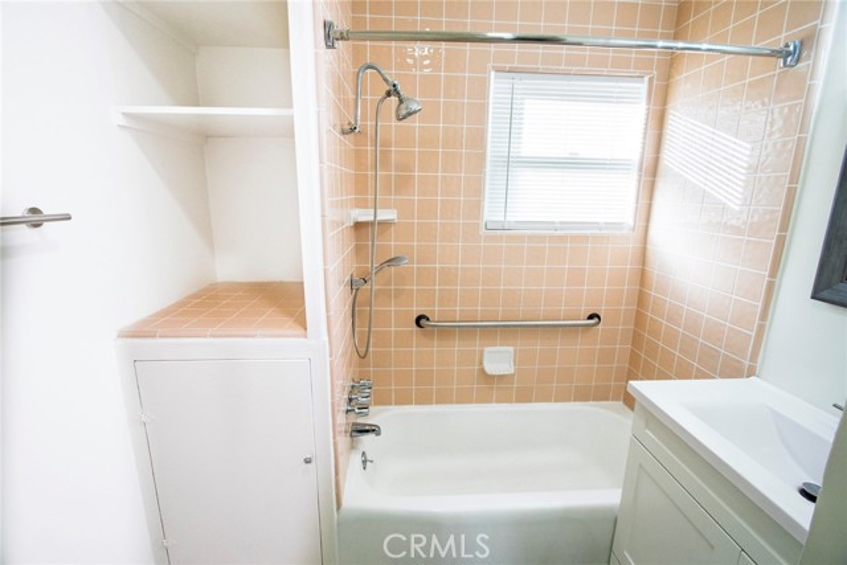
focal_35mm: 15
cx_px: 424
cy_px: 282
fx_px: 353
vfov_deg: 77.4
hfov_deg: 100.4
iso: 800
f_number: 5
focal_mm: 10
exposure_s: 1/160
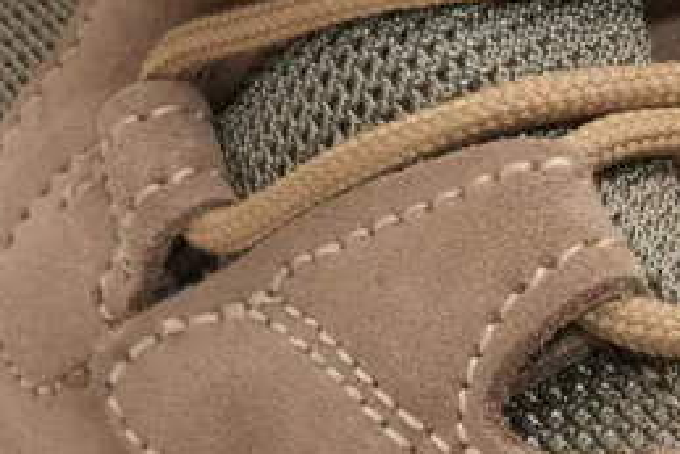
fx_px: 9176
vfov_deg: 2.8
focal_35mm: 486
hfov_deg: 4.2
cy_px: 440
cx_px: 966
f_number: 22
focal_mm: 105
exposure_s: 1/60
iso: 100
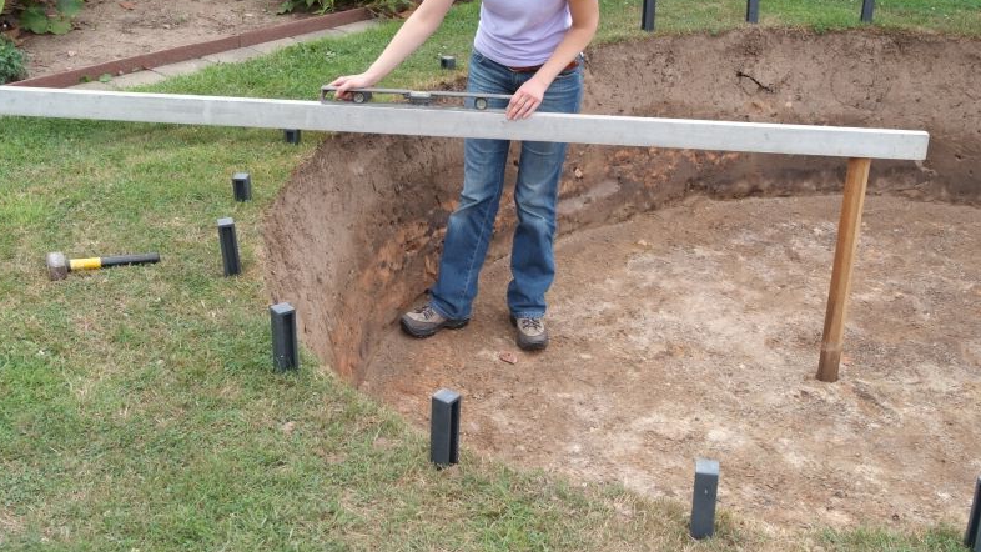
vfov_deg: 24.9
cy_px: 237
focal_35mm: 48
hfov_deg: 42.9
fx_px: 1249
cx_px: 484
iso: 800
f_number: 11
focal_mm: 30
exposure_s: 1/225
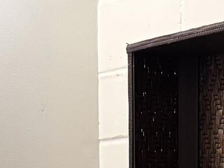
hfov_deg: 12.2
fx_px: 1048
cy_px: 546
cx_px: 170
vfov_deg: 7.7
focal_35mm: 162
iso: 200
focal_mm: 6.76
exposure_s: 1/120
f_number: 1.78
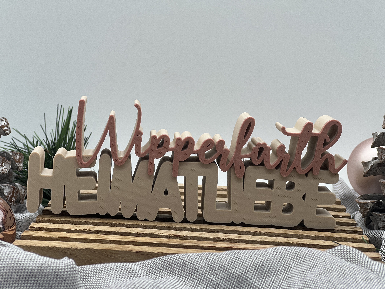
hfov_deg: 25.3
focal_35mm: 77
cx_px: 192
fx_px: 856
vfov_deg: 19.1
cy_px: 144
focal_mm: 9
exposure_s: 1/121
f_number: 2.8
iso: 40
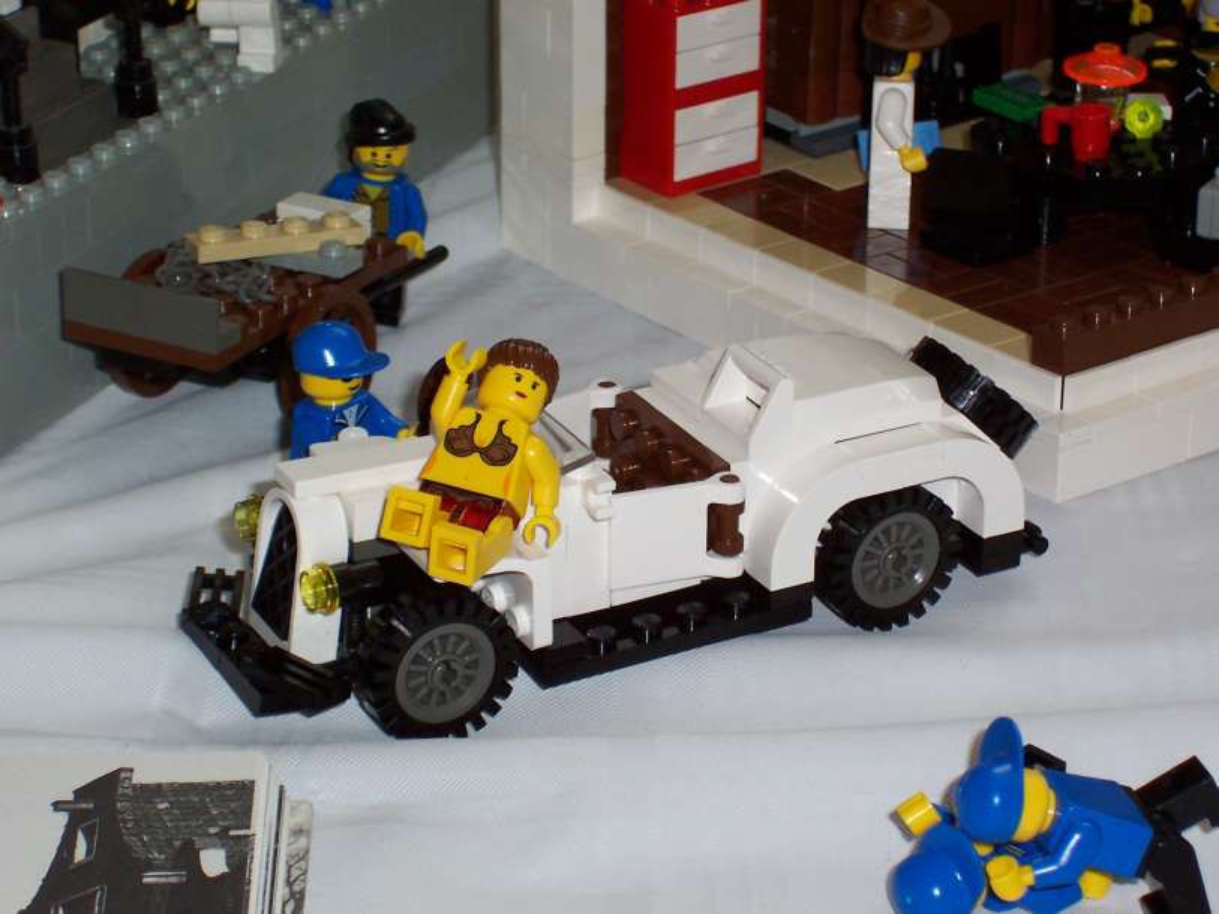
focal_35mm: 111
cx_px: 610
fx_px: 3909
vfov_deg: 13.3
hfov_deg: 17.7
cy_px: 457
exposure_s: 1/90
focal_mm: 16.8
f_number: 4.8
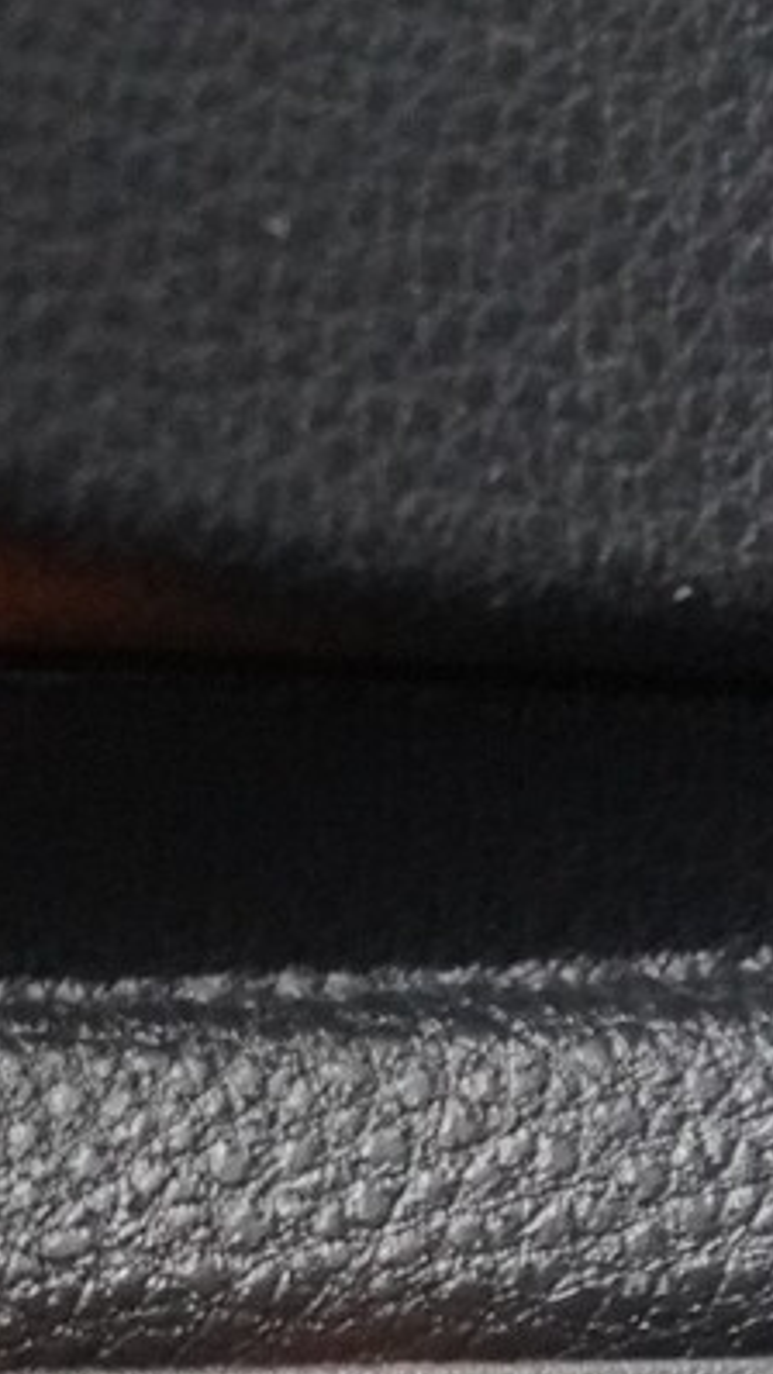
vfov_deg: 10.6
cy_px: 1799
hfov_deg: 6.1
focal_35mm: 198
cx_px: -342
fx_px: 7217
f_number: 5
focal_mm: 31
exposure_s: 1/4
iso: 6400
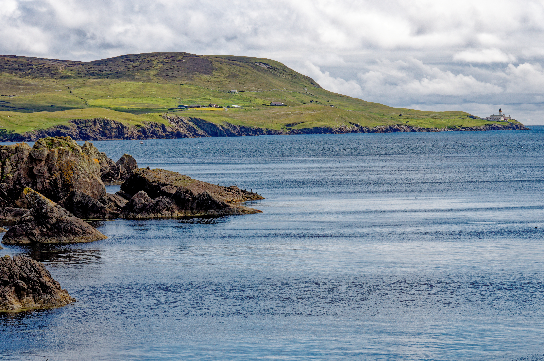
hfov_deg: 14.9
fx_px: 2081
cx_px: 272
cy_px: 180
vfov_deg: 9.9
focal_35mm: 138
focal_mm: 92
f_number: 13
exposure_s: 1/160
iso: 160
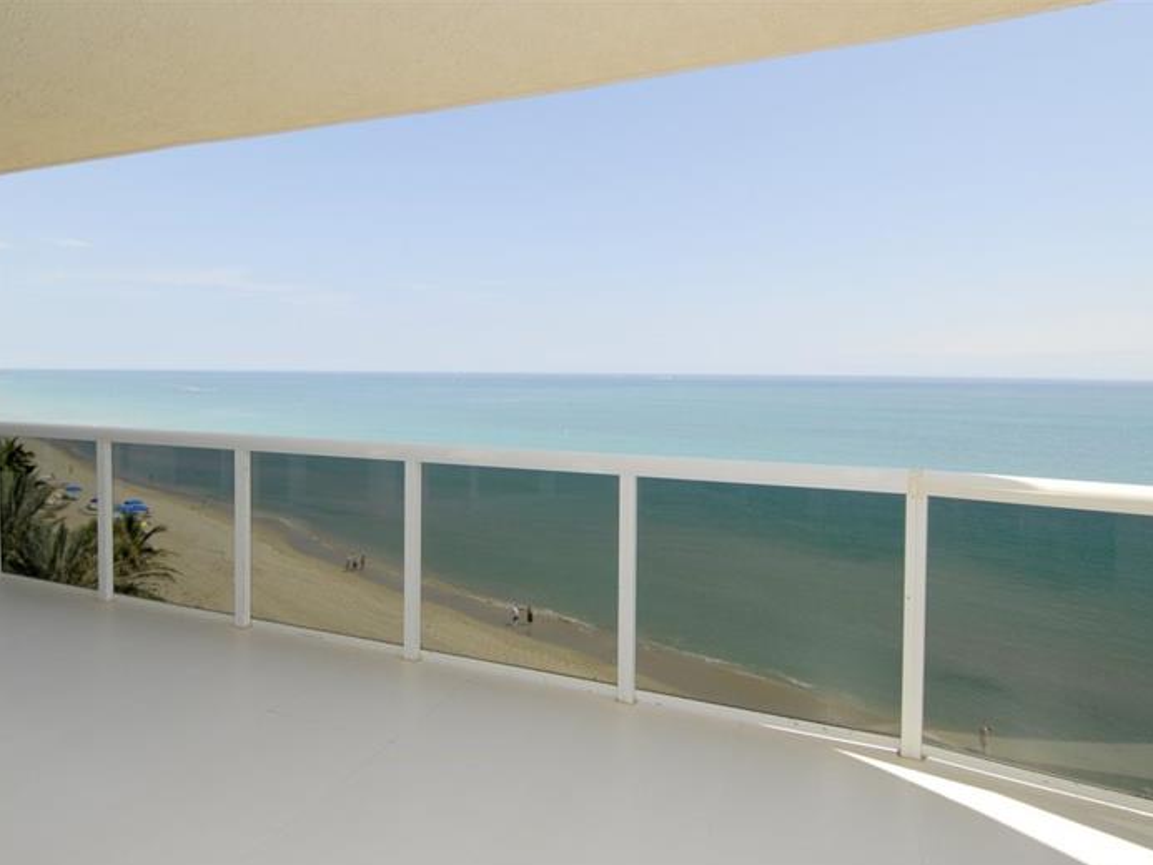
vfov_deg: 66.0
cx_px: 546
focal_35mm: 20
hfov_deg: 81.7
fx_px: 666
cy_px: 443
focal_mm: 12
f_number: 7.1
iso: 100
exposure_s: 1/180
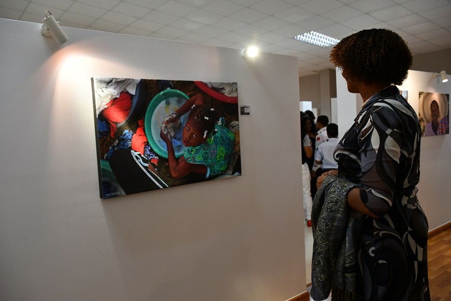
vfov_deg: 47.9
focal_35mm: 27
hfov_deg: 67.4
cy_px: 150
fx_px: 338
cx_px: 226
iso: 1400
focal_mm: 18
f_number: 3.5
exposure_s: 1/125
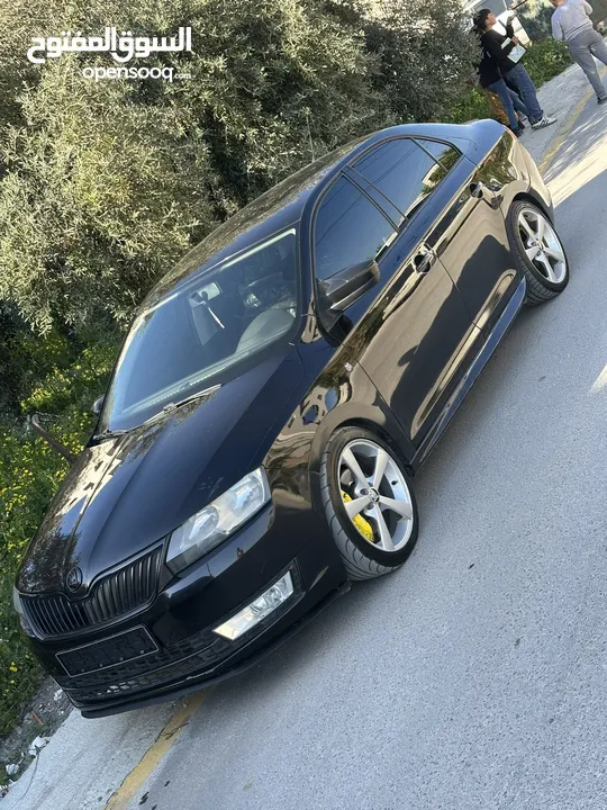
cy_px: 405
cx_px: 304
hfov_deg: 30.3
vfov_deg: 39.7
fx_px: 1122
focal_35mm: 48
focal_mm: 6.86
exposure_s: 1/555
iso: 64
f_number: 1.78
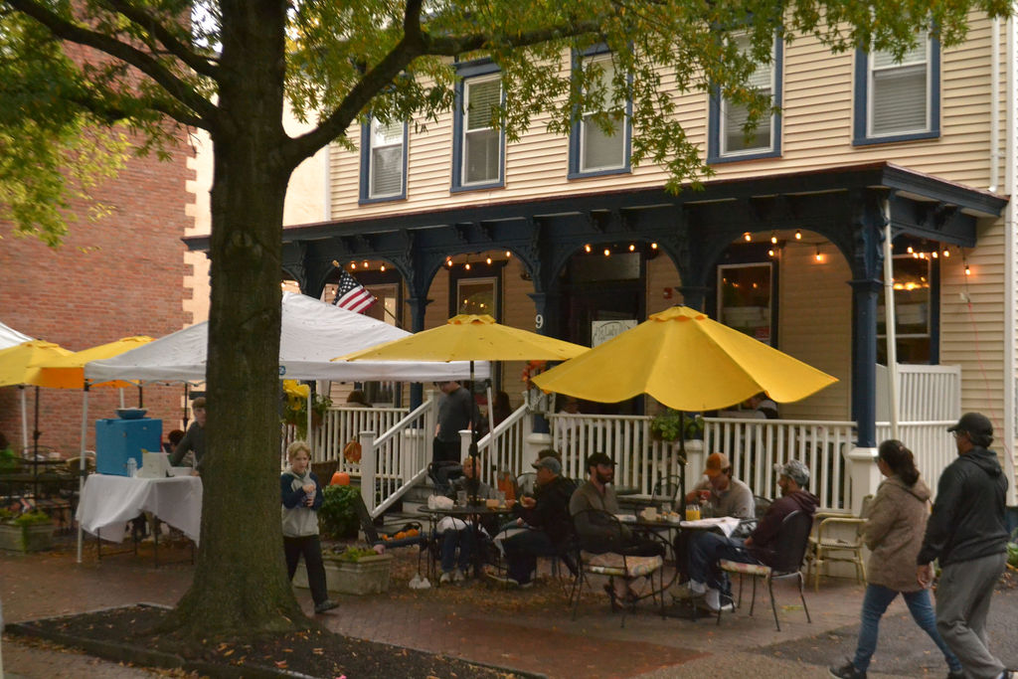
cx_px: 509
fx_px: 1357
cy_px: 340
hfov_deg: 41.1
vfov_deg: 28.1
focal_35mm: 48
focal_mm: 32
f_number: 4.8
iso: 3200
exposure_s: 1/1000
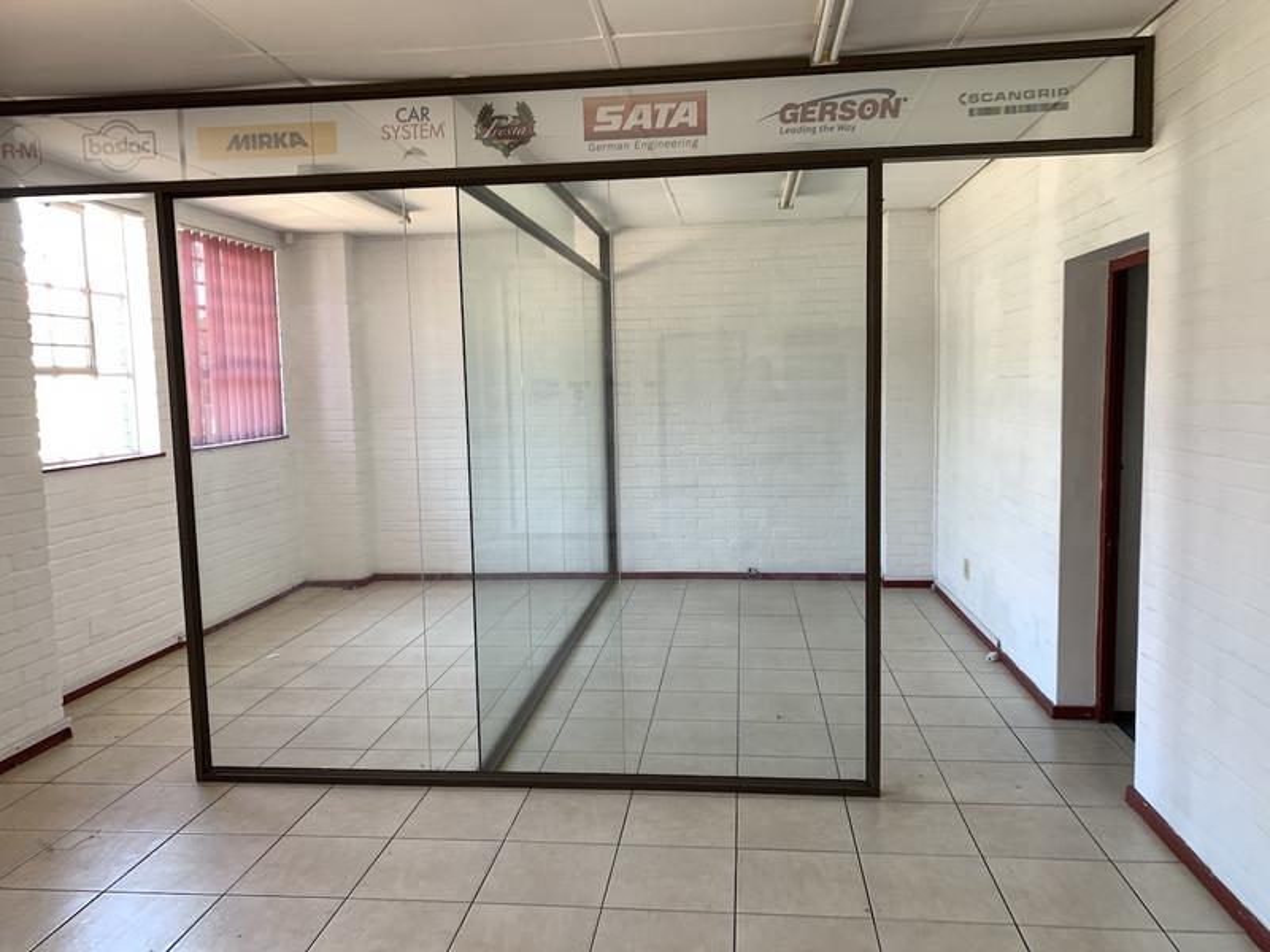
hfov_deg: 67.3
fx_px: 954
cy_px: 476
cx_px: 635
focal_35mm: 26
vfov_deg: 53.1
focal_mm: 4.25
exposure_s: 1/90
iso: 100
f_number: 1.8
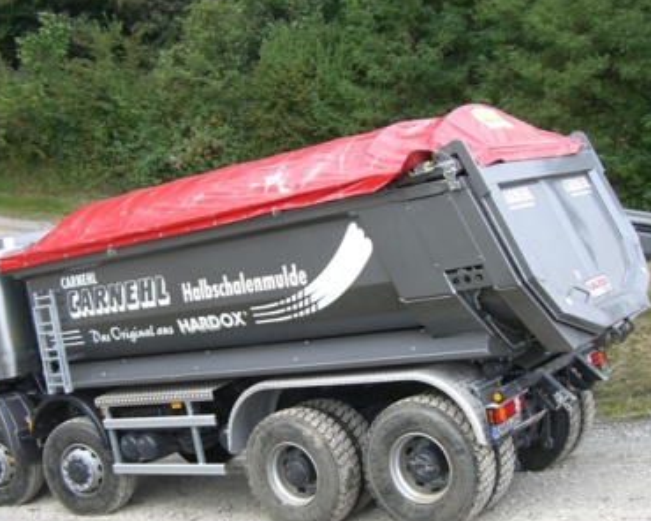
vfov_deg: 28.1
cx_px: 283
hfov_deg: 34.7
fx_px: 1040
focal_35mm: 54
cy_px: 285
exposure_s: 1/250
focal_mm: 6.2
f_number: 2.7
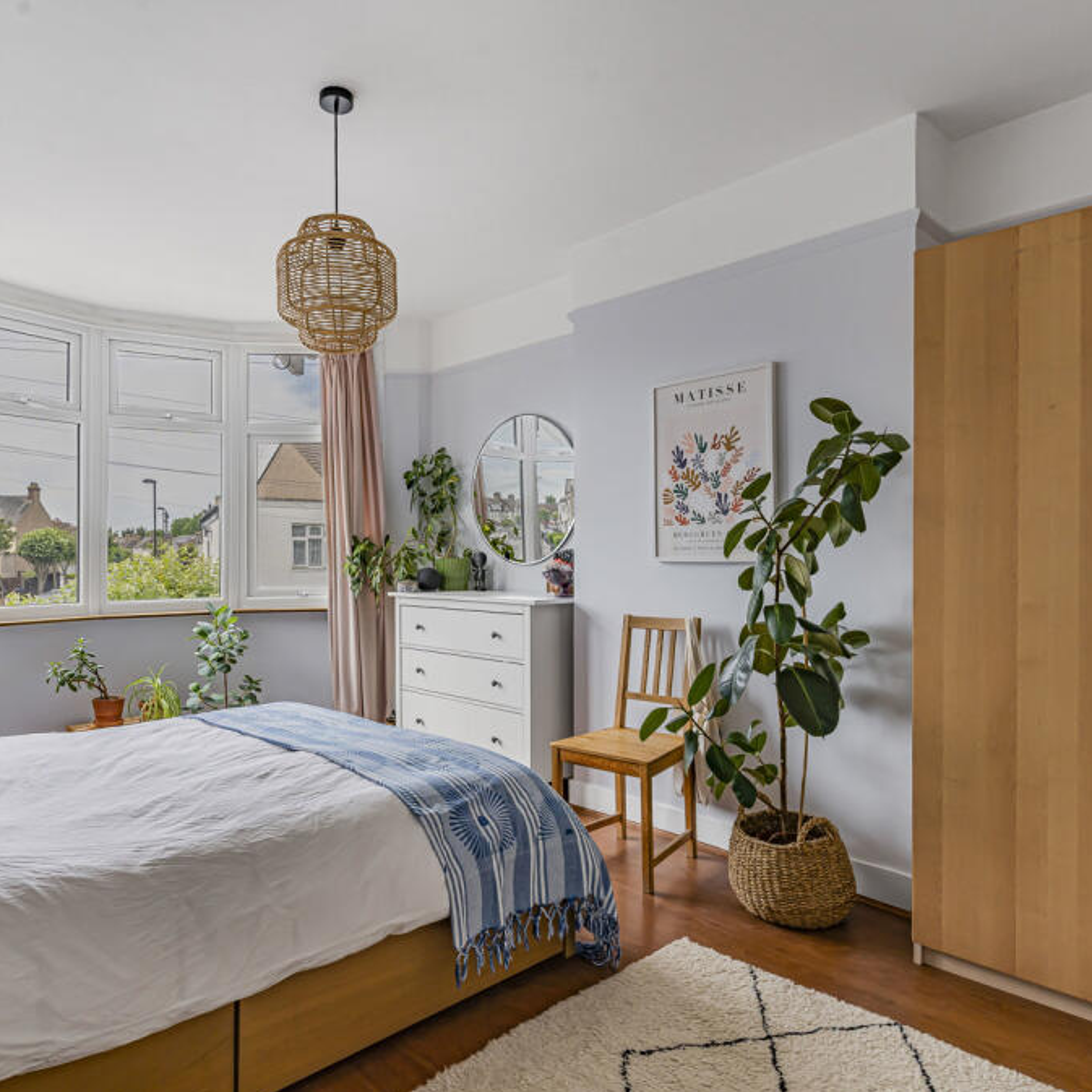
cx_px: 451
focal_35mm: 22
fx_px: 785
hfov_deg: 69.1
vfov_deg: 69.6
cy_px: 552
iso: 320
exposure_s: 1/80
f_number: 9
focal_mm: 17
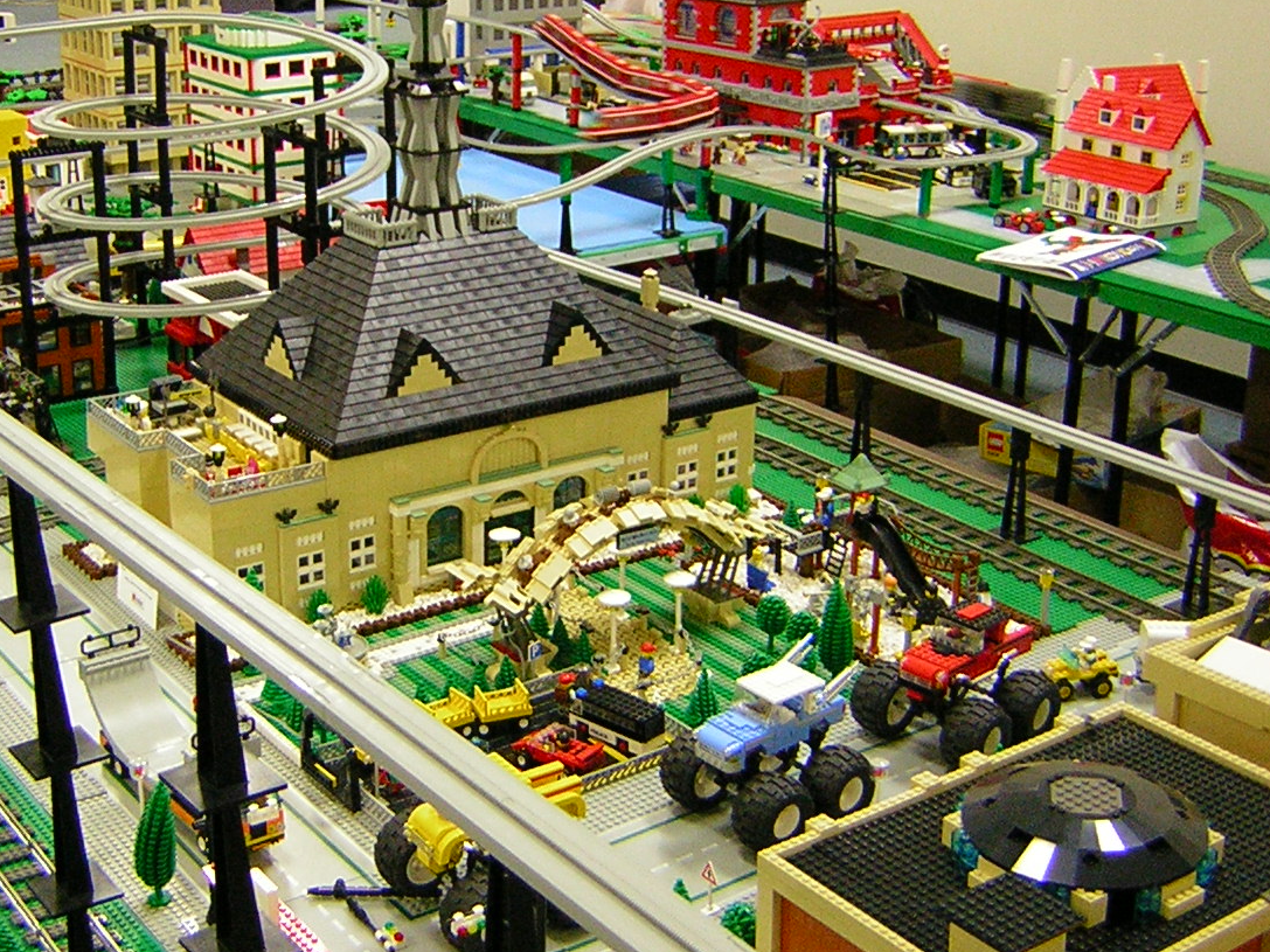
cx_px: 540
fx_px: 1944
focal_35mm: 53
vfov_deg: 27.5
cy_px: 463
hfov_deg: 36.1
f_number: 2.6
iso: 123
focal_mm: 4.7
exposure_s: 1/5.6
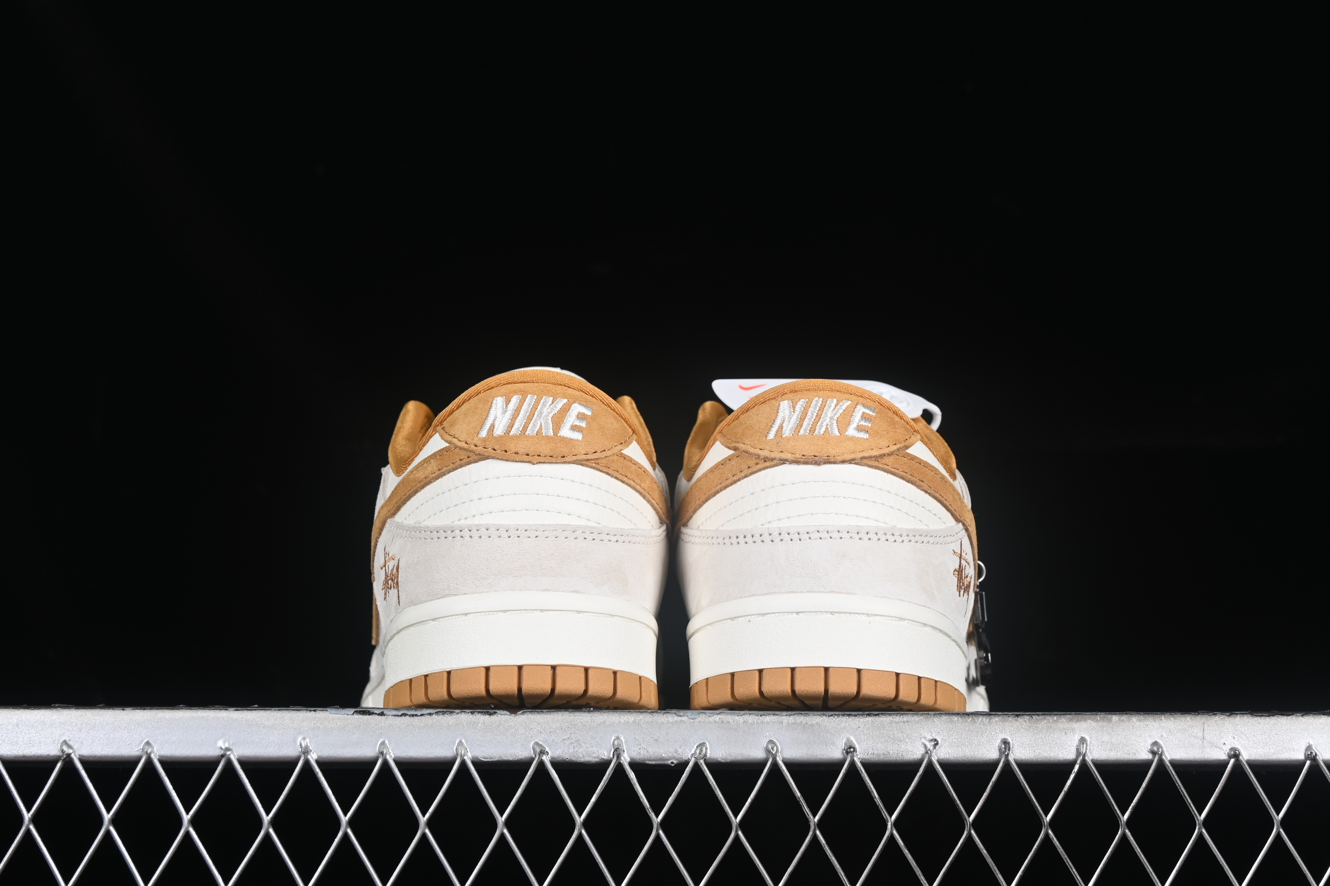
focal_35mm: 75
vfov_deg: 18.2
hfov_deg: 27.0
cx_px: 665
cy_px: 443
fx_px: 2771
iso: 160
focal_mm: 50
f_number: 8
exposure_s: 1/80
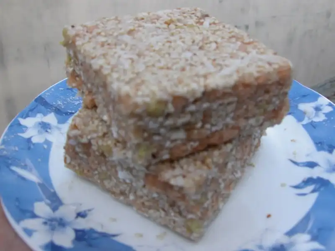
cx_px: 168
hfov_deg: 54.0
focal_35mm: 34
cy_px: 126
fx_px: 329
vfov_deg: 41.8
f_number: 4.5
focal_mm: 8.9
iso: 100
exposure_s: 1/166
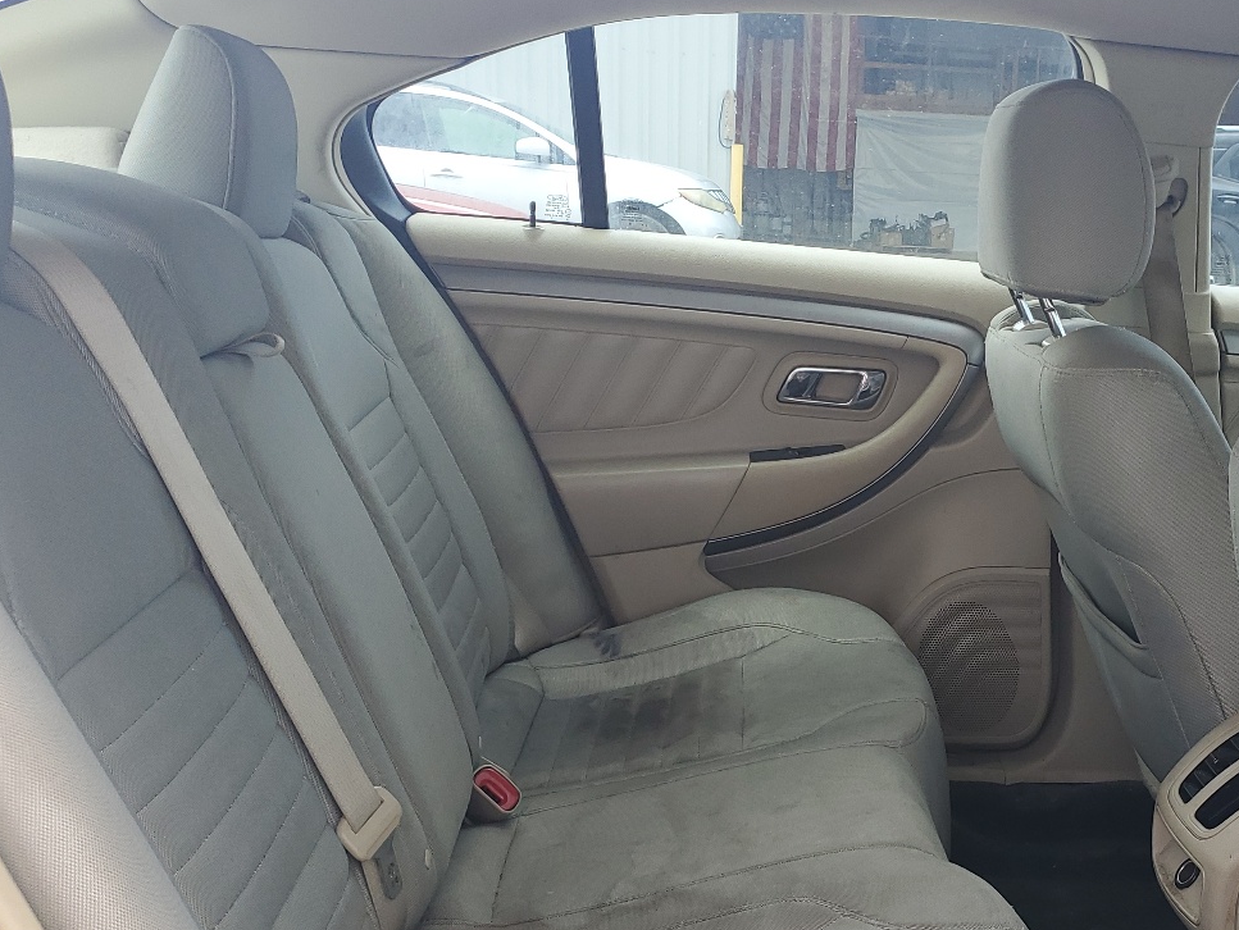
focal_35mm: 43
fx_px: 1540
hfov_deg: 42.7
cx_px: 897
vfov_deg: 33.0
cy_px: 688
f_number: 1.5
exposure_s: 1/435
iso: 50
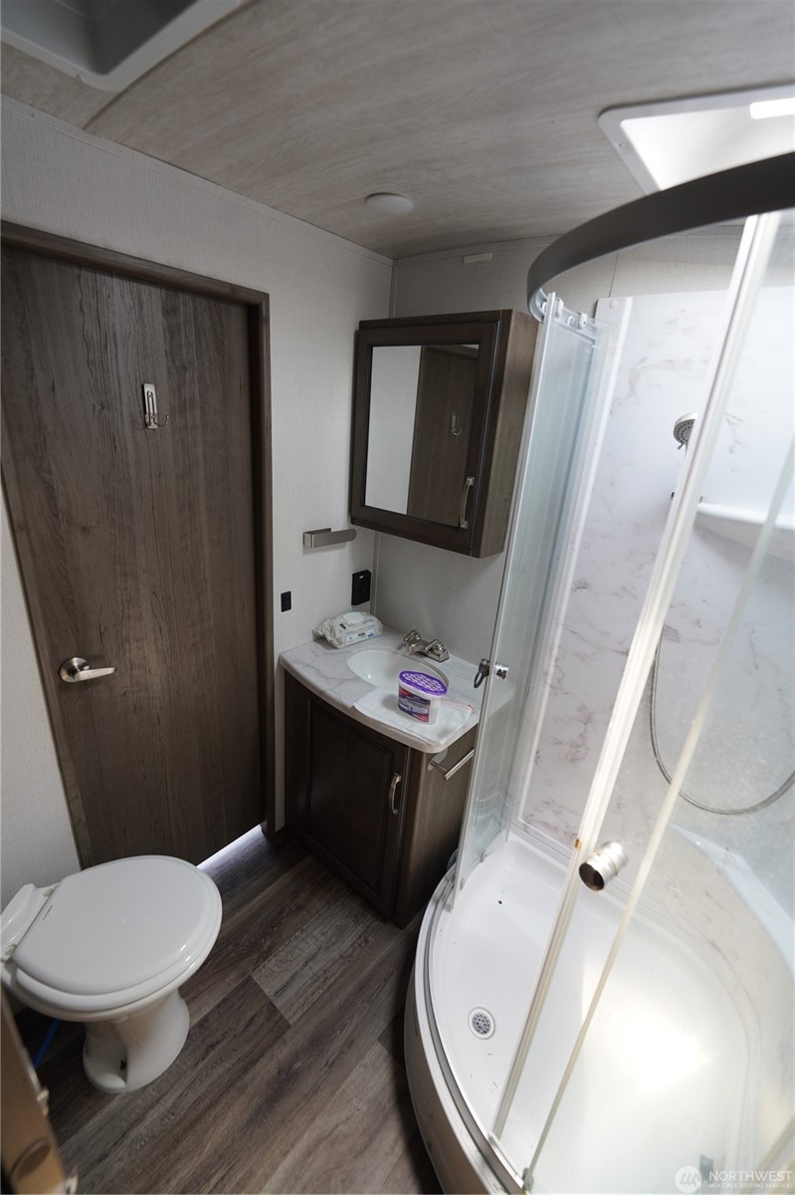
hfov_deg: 81.2
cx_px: 398
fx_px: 464
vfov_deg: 104.3
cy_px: 598
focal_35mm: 14
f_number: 4
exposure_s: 1/30
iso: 200
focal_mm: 14
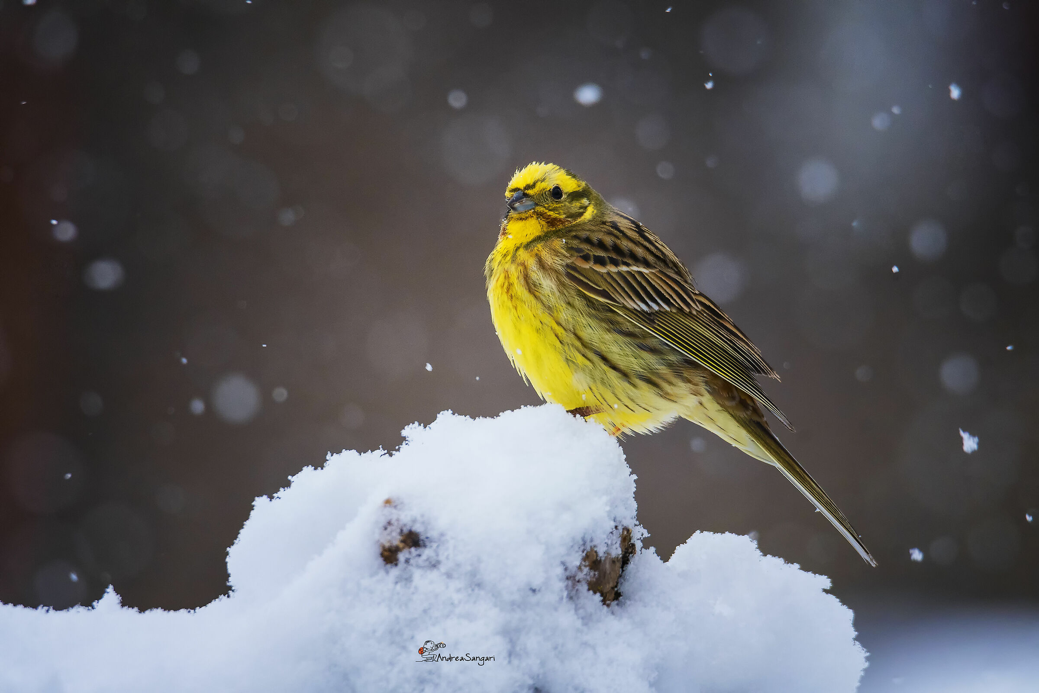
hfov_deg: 2.3
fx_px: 25973
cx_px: 520
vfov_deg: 1.5
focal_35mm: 900
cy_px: 346
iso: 1000
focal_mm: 600
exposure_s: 1/800
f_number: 8
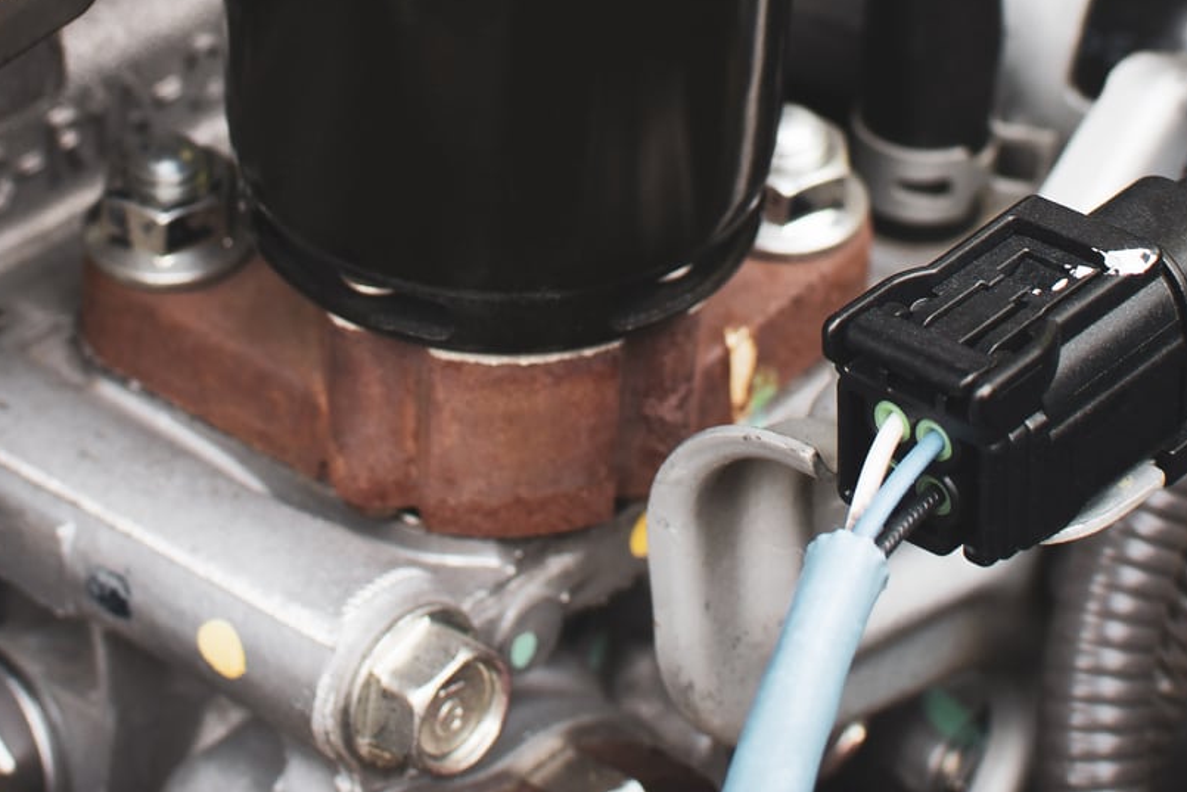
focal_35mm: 138
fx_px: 4561
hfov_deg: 14.8
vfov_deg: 9.7
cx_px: 532
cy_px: -218
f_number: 4.5
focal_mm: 35
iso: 100
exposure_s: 1/80
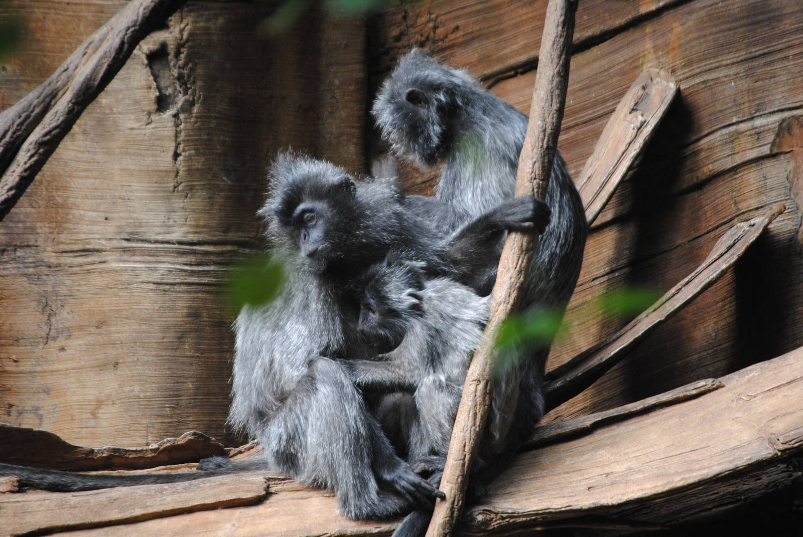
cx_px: 402
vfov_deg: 5.7
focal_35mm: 240
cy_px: 268
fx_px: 5360
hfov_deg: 8.6
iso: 400
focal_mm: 160
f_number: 5.3
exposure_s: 1/160
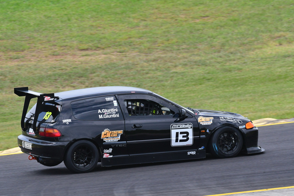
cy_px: 98
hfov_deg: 3.9
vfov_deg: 2.6
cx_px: 147
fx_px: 4289
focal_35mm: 525
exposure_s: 1/640
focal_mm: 350
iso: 800
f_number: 11
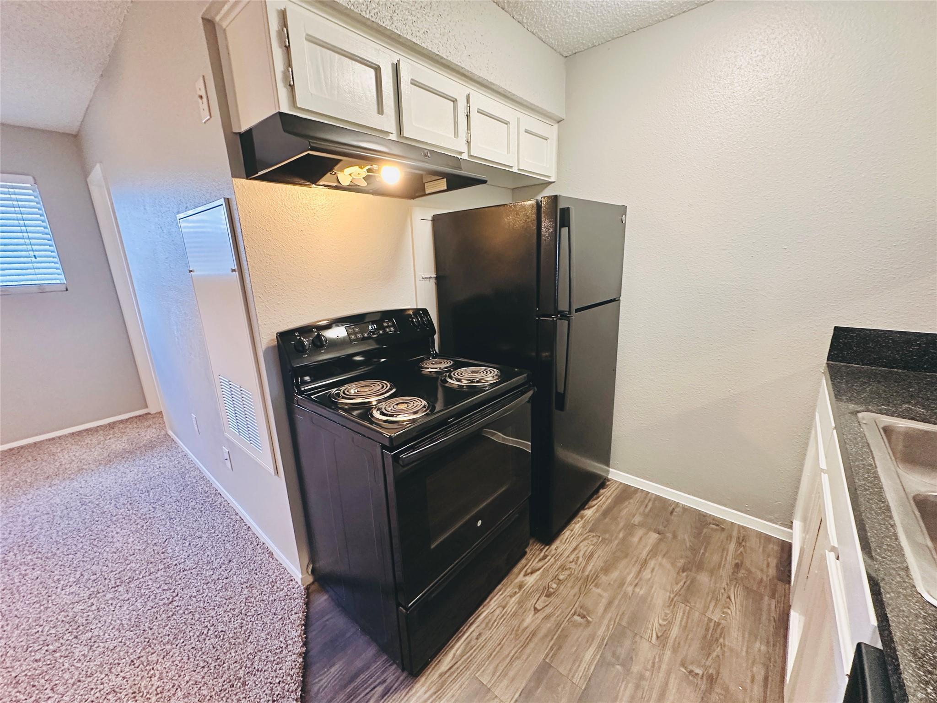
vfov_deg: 85.7
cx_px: 468
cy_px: 352
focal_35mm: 14
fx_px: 379
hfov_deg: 102.1
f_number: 2.2
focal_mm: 2.22
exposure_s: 1/60
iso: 400
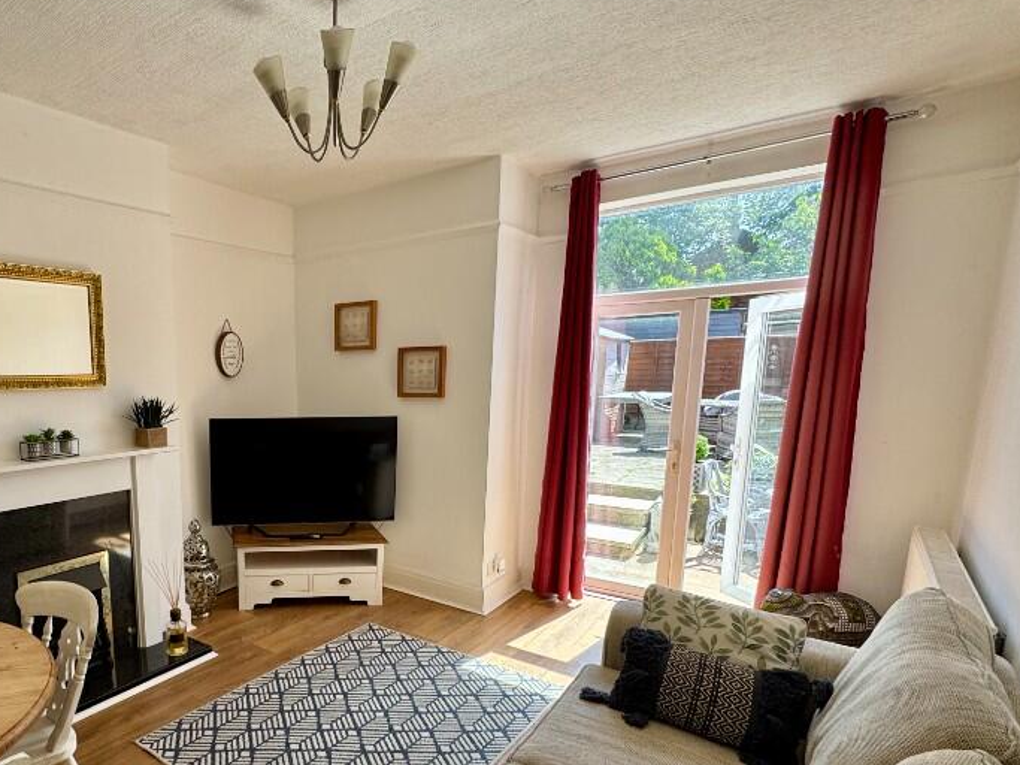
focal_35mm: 21
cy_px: 480
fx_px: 619
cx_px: 266
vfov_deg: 62.5
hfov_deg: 73.9
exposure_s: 1/114
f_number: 2.2
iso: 40
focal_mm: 2.22
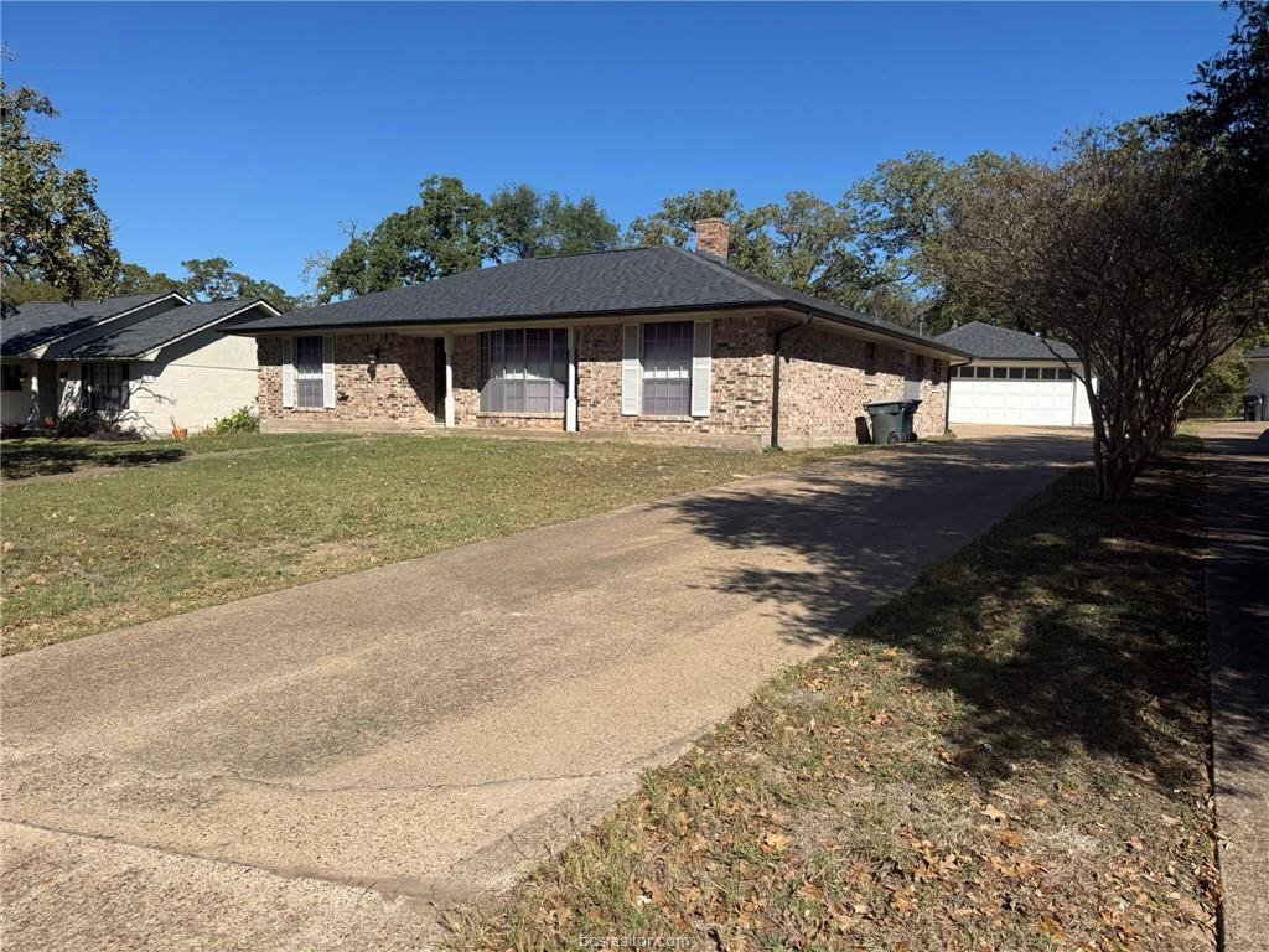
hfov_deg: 71.6
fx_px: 880
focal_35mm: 24
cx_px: 634
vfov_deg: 56.8
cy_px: 476
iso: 80
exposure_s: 1/5714
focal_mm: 6.76
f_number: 1.78
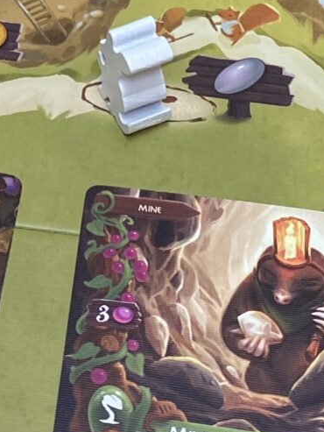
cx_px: -2
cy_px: -263
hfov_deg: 10.9
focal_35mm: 135
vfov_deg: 13.5
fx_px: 1684
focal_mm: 4.25
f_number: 1.8
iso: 100
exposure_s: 1/107
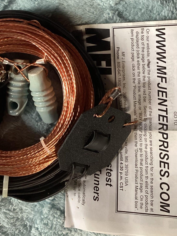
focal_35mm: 55
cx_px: 57
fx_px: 375
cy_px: 61
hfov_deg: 26.4
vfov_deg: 34.3
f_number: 2.4
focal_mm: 3.3
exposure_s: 1/60
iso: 250
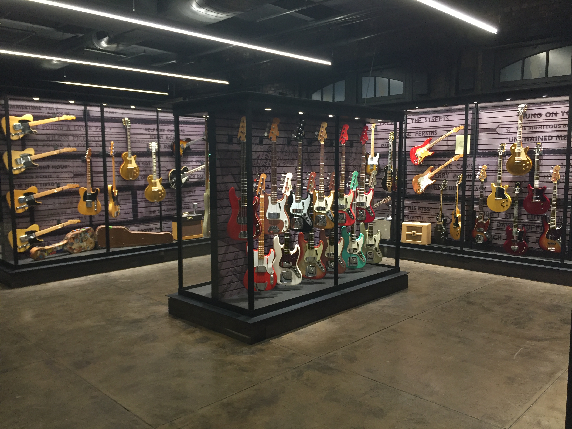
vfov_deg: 48.2
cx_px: 286
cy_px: 214
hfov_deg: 61.7
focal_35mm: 29
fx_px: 479
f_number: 2.2
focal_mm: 4.15
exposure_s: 1/30
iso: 125
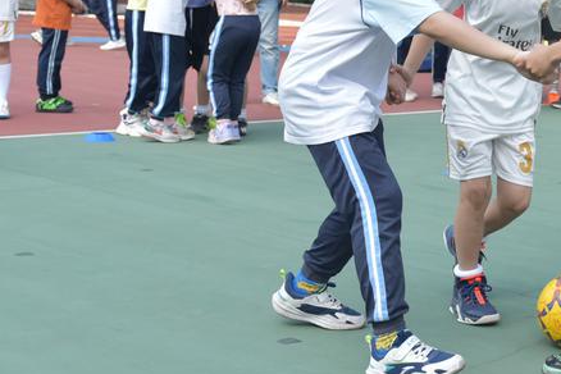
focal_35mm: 90
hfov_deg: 21.6
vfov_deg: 14.8
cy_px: -40
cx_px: 587
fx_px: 1402
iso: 500
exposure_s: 1/1000
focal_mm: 35
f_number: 4
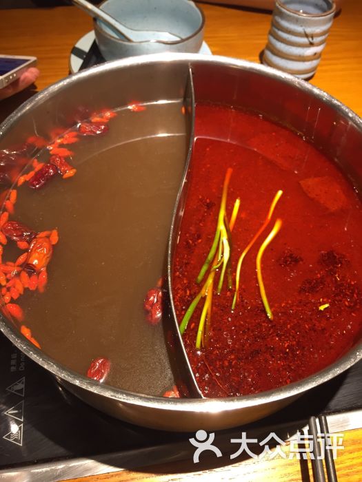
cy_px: 241
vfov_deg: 61.7
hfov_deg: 48.2
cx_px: 181
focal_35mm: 29
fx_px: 404
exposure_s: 1/33
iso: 100
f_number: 2.2
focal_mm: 4.15
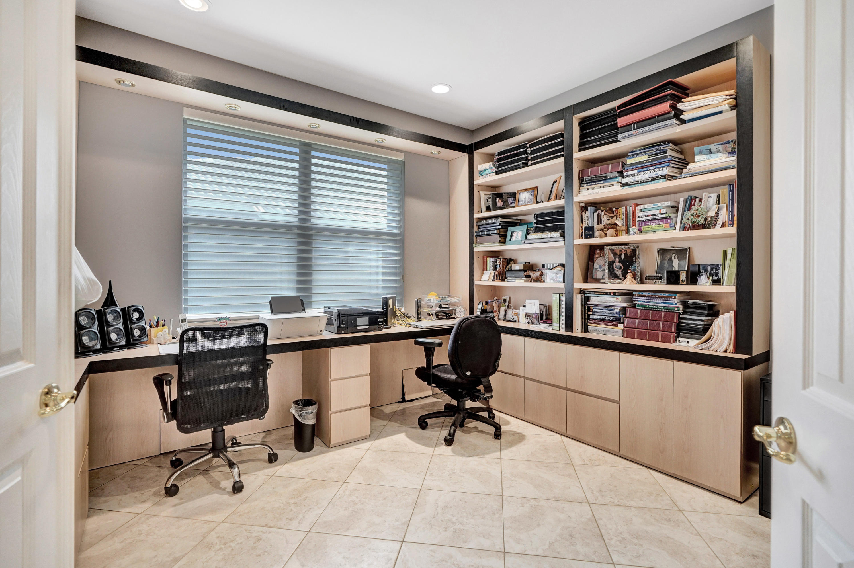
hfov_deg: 96.8
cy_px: 284
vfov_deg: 73.7
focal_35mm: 16
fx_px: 379
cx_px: 427
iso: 1600
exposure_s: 1/125
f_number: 5
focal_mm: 16
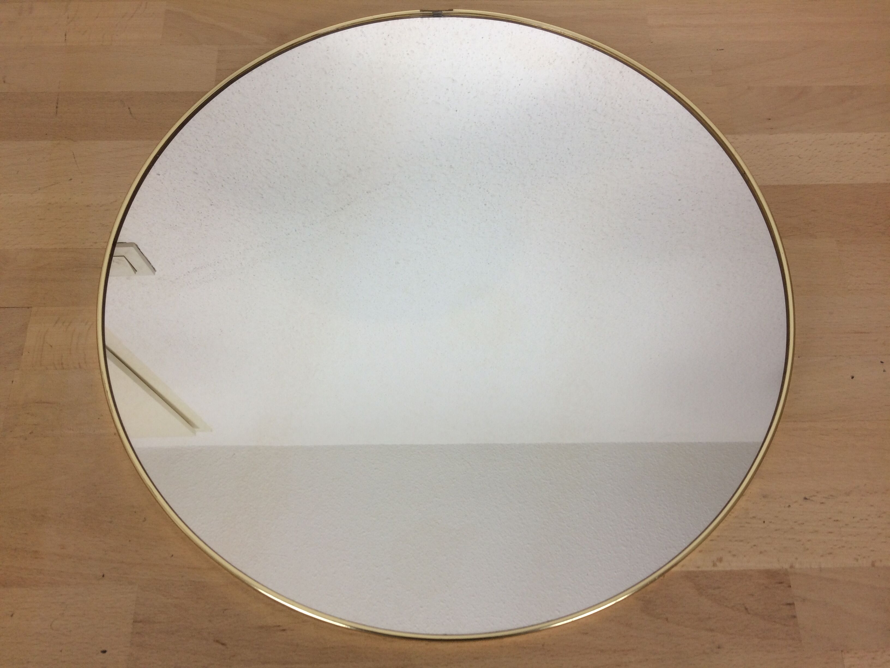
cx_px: 445
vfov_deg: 48.2
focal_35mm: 29
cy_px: 334
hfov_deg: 61.7
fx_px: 746
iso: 40
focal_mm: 4.15
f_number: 2.2
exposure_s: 1/50
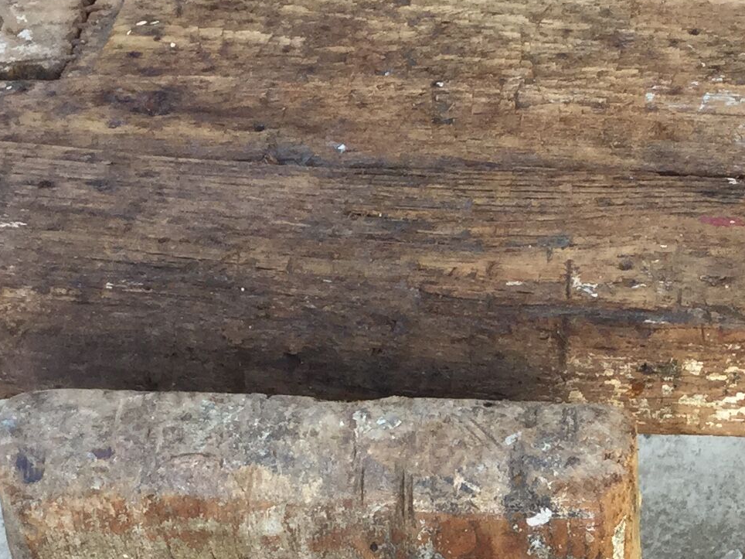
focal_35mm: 105
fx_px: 2260
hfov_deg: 18.4
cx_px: 697
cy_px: 629
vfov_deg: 13.8
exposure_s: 1/100
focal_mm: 3.3
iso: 40
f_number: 2.4
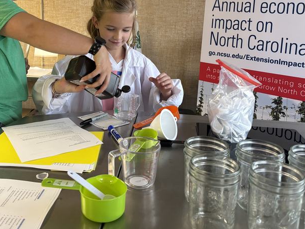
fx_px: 353
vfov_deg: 35.3
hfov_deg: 46.3
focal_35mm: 40
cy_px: 61
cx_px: 112
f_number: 1.6
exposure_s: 1/60
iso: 250
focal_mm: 5.96
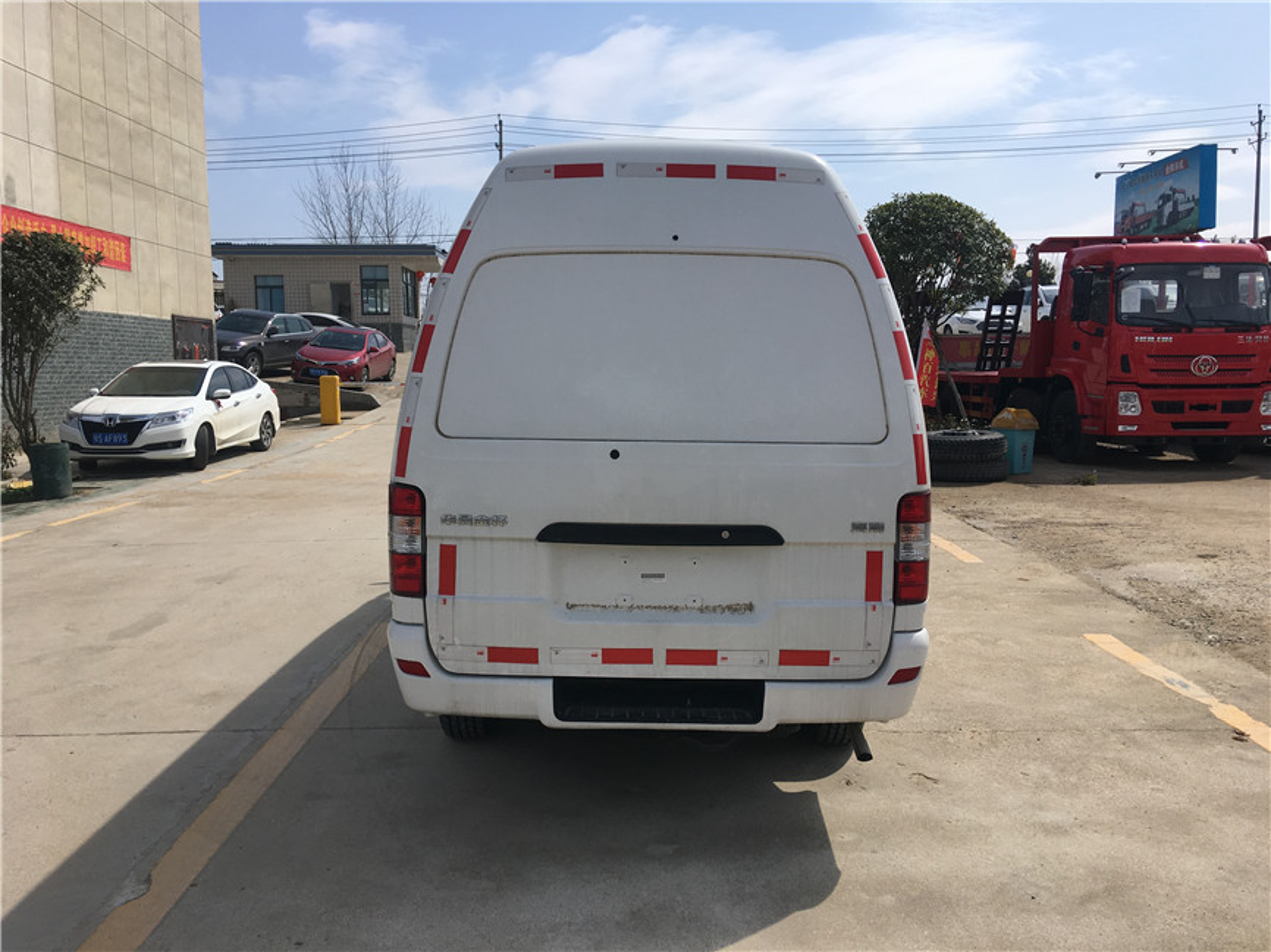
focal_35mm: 29
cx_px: 636
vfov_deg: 48.2
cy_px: 476
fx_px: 1065
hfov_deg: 61.7
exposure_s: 1/2024
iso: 25
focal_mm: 4.15
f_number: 2.2
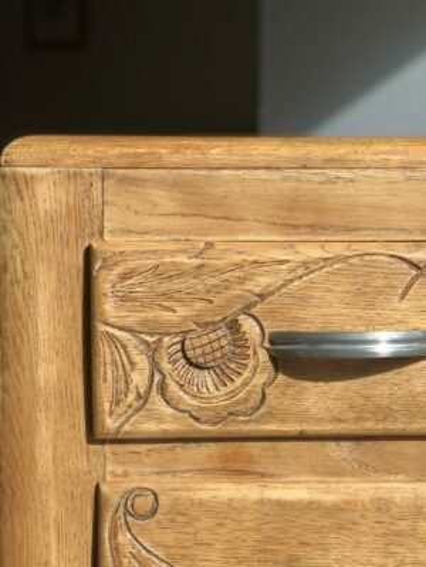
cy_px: 284
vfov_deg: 36.8
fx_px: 853
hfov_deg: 28.0
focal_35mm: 52
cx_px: 213
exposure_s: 1/262
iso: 16
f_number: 2.4
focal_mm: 6
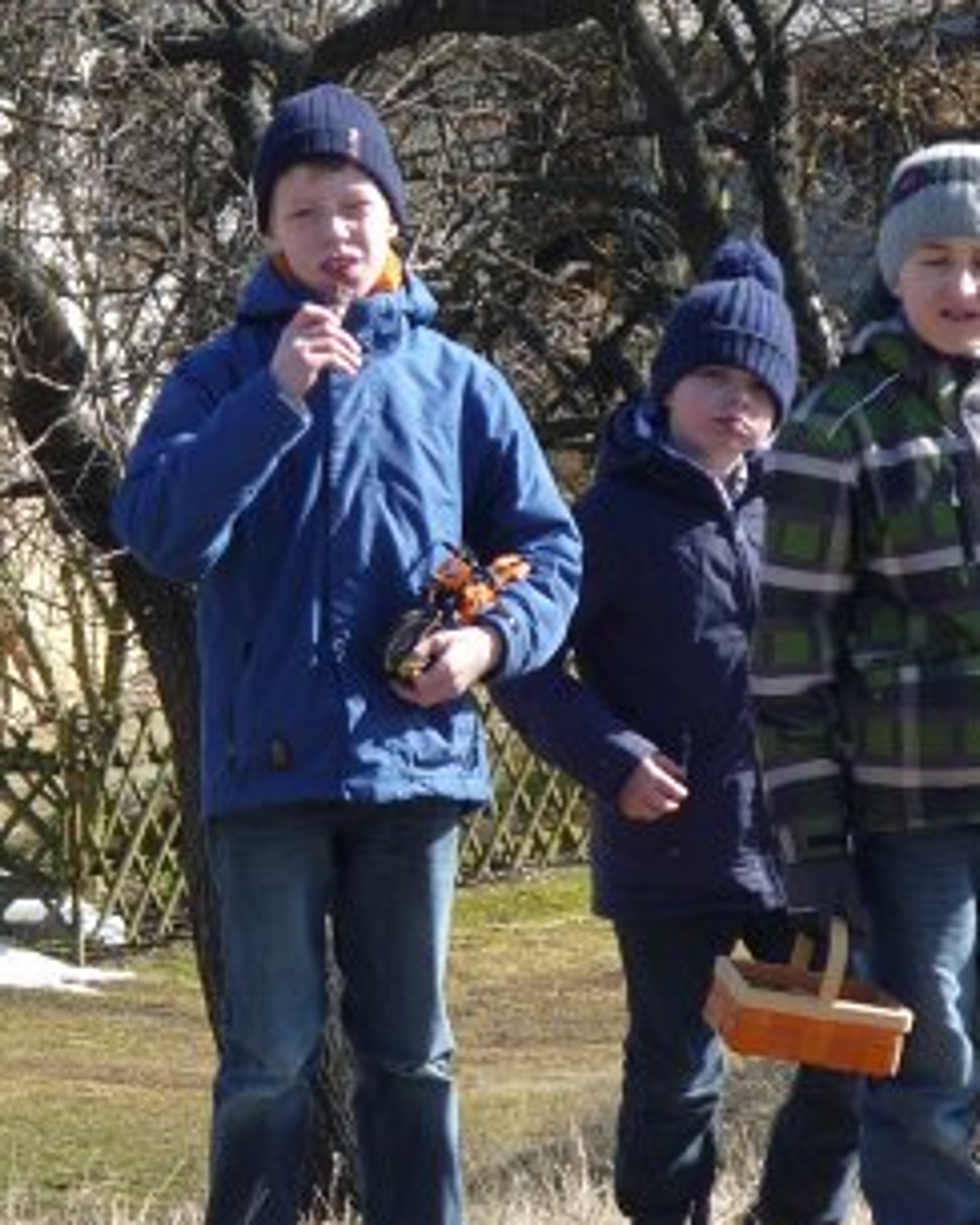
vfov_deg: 7.2
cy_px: 707
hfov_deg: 5.7
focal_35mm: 270
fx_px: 9789
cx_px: 615
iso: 80
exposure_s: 1/125
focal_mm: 22
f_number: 5.9
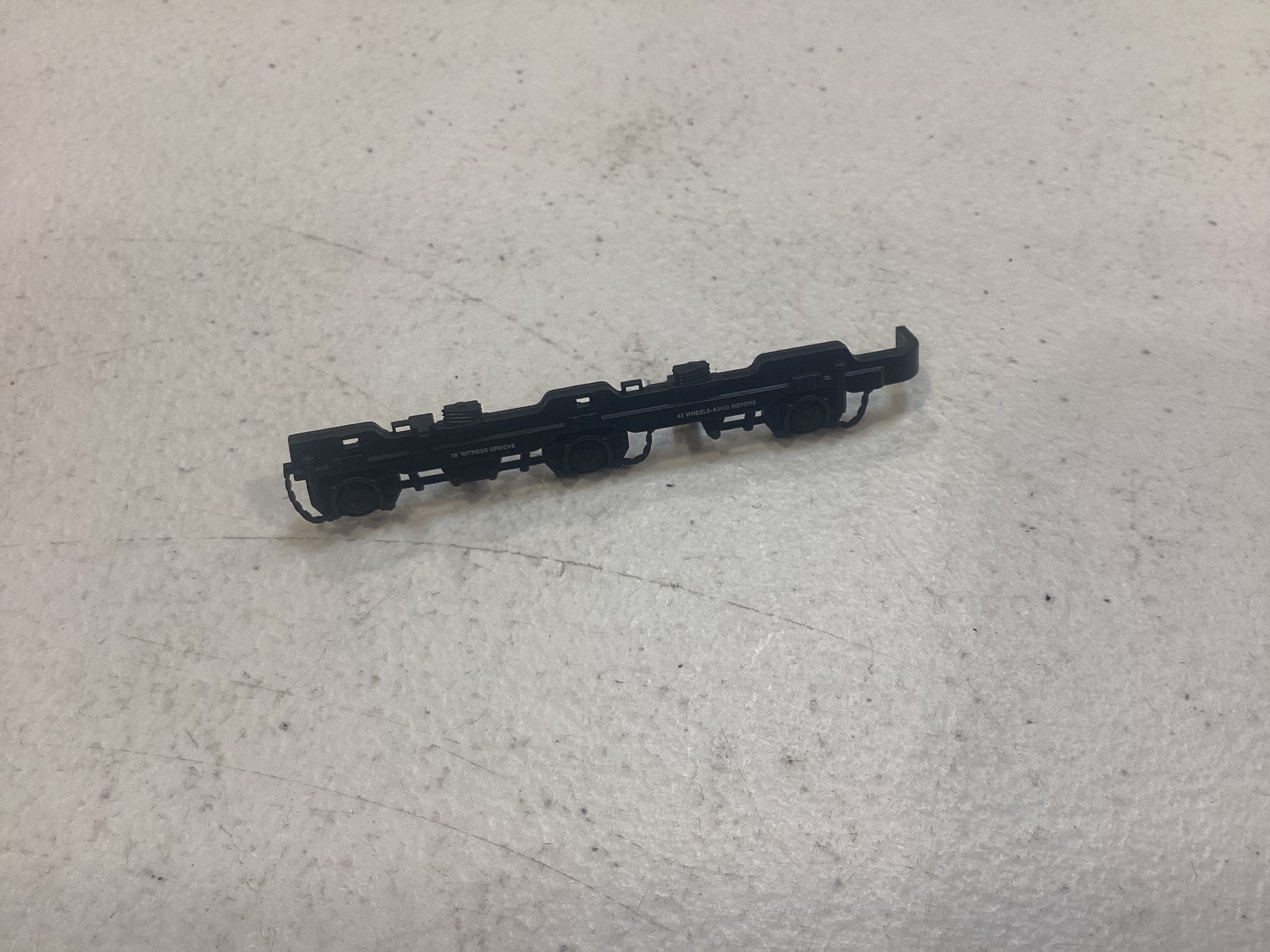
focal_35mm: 31
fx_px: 1137
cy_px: 476
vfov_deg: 45.4
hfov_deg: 58.4
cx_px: 635
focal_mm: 3.3
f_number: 2.4
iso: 80
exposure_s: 1/120
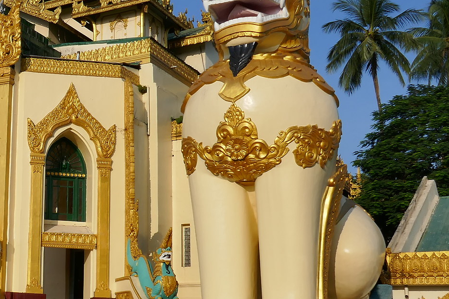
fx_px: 798
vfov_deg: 21.2
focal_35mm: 64
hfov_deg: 28.9
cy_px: 174
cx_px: -26
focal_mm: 9.1
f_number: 5.6
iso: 125
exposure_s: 1/800
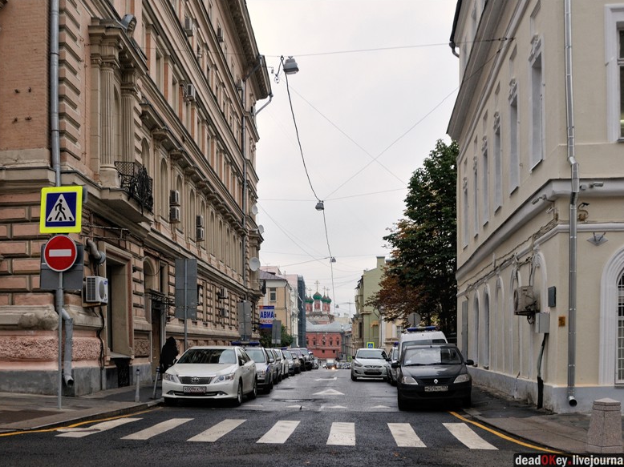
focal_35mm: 40
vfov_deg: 35.9
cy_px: 237
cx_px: 302
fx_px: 721
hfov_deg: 46.8
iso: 400
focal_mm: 24
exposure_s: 1/125
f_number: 7.1
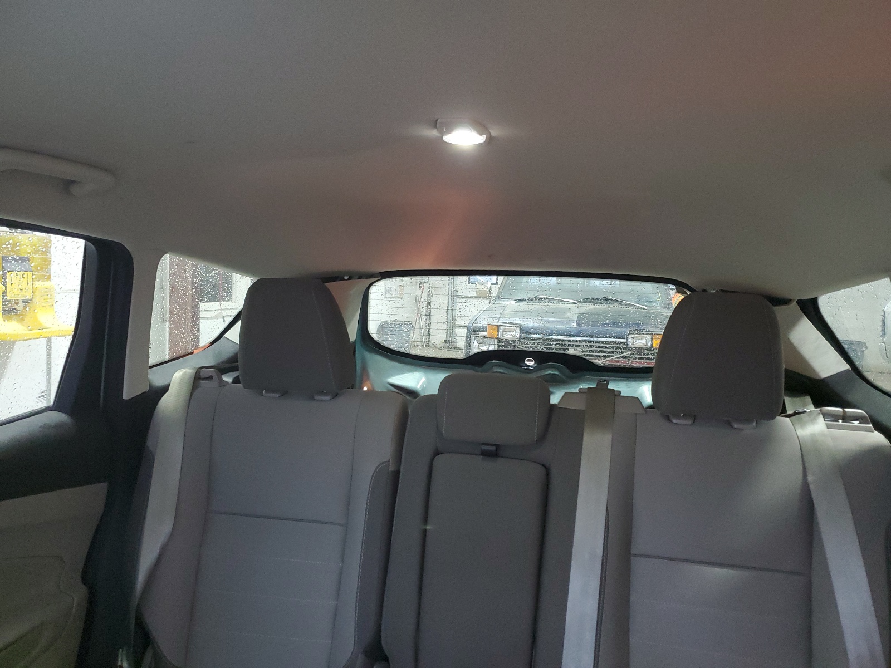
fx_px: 669
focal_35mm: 26
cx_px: 446
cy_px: 334
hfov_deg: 67.3
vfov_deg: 53.1
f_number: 1.5
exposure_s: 1/20
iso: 315
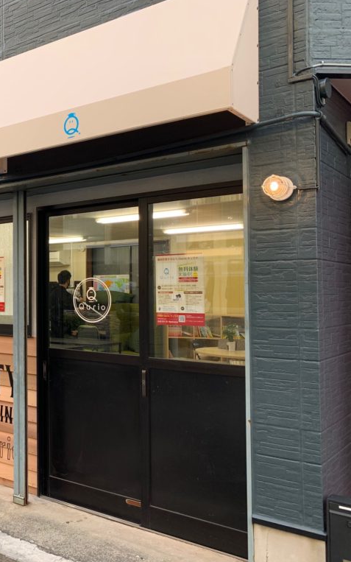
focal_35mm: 37
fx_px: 566
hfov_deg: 32.1
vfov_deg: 52.7
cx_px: 10
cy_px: 280
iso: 32
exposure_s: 1/122
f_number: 1.8
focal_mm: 4.25
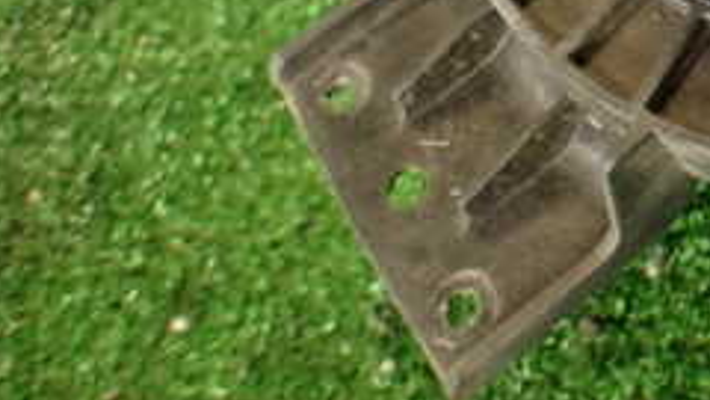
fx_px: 1280
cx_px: 864
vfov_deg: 16.2
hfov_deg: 27.2
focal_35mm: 68
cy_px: -204
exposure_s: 1/50
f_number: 2
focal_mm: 4.5
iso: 200
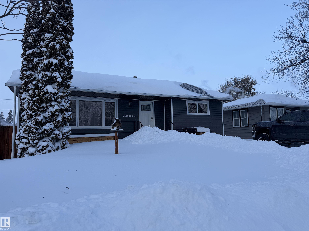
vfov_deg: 56.8
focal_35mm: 24
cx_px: 154
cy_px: 116
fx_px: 214
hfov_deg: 71.6
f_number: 1.78
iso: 80
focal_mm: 6.76
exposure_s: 1/1770
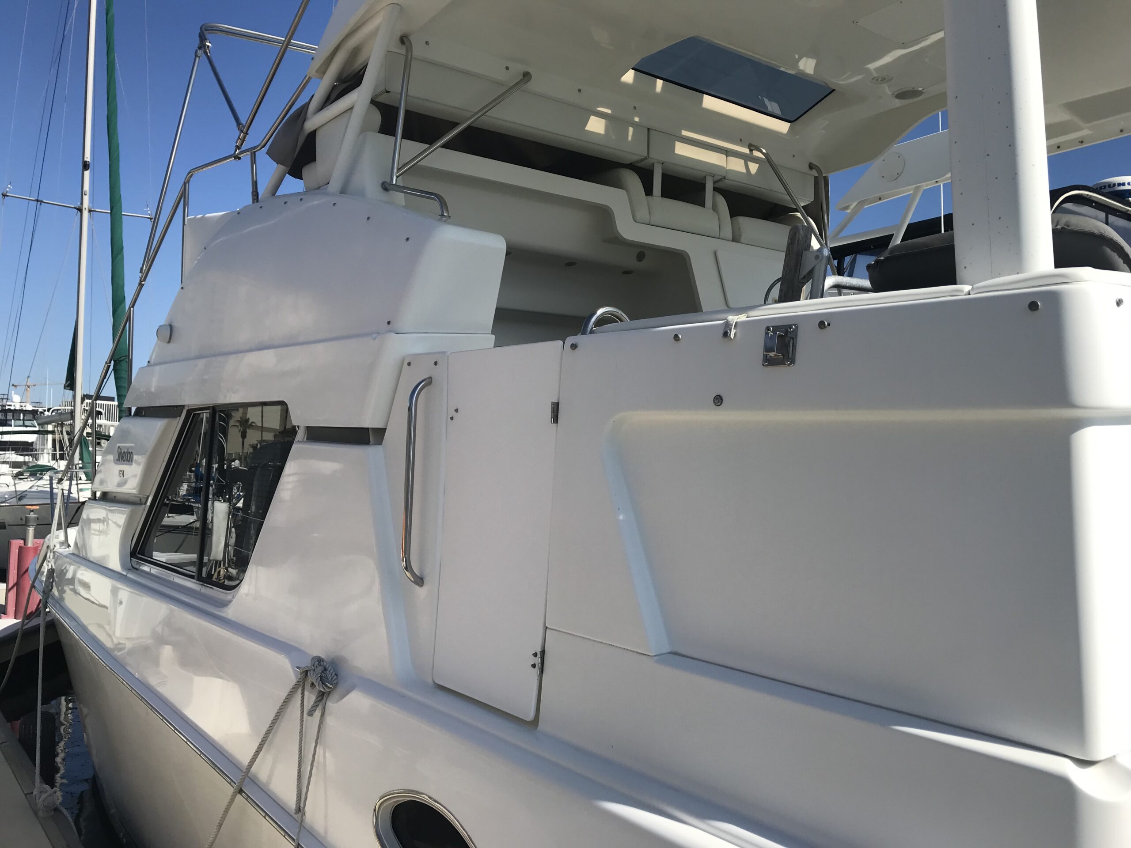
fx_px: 915
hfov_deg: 63.4
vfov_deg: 49.7
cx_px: 566
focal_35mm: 28
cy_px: 424
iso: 20
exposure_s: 1/2994
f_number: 1.8
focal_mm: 3.99
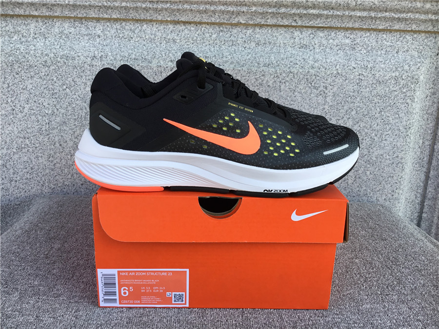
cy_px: 164
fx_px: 393
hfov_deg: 58.4
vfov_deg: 45.4
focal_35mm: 31
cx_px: 220
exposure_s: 1/157
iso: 25
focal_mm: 3.3
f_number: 2.4
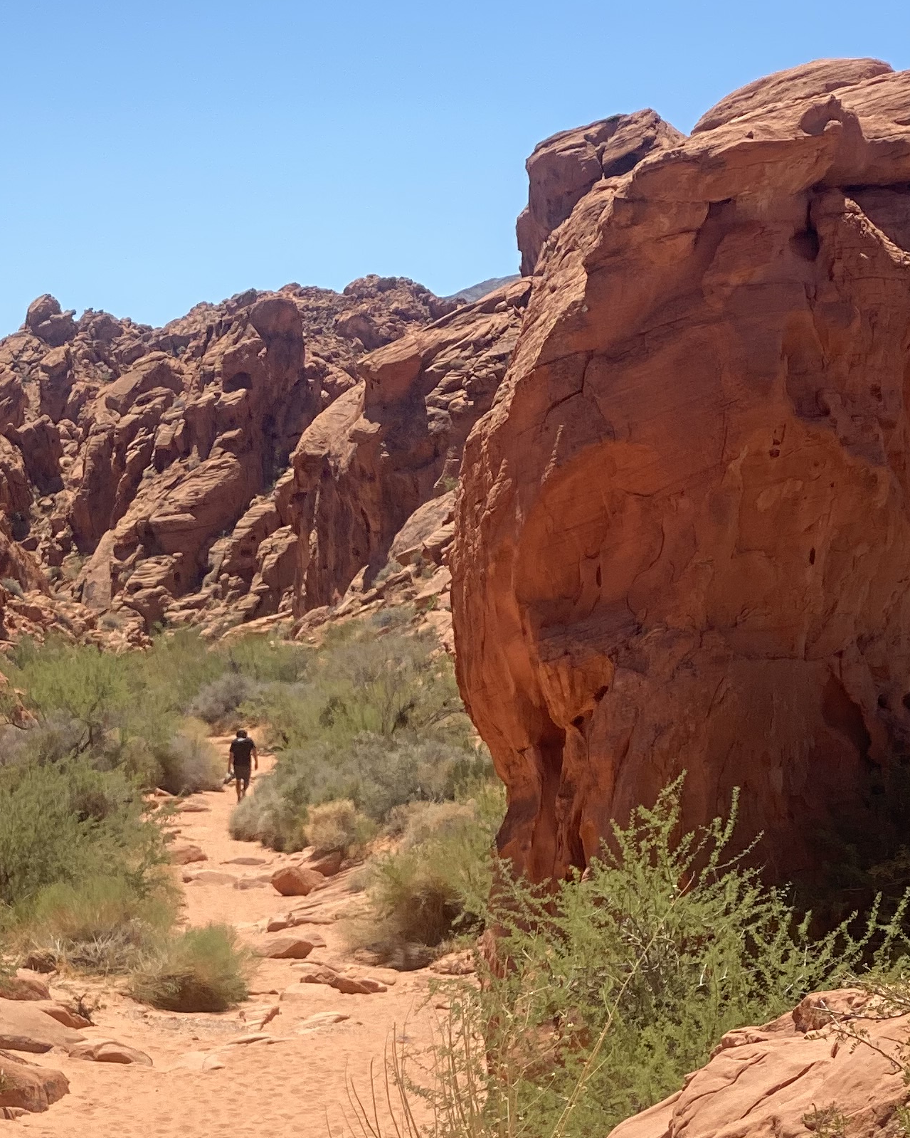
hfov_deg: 11.8
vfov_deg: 14.8
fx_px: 4310
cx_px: -147
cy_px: 1092
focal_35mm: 128
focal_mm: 6
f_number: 2
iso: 20
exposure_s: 1/1776
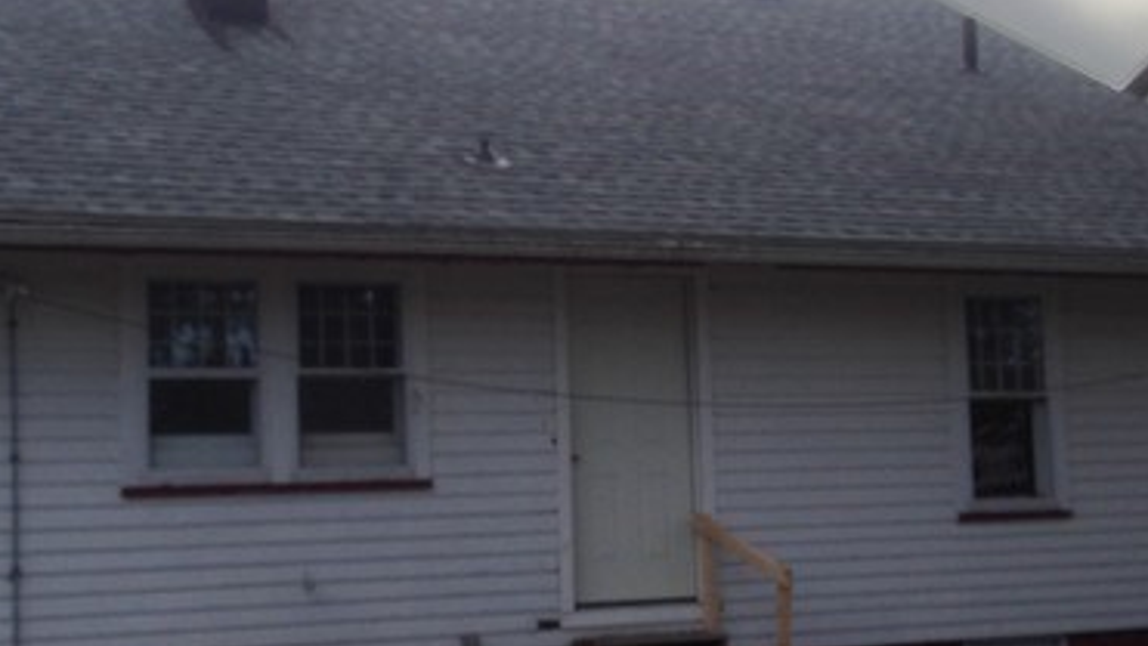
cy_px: 365
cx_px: 415
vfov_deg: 19.4
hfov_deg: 33.6
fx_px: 1888
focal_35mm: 62
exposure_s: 1/713
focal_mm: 4.12
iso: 50
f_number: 2.4
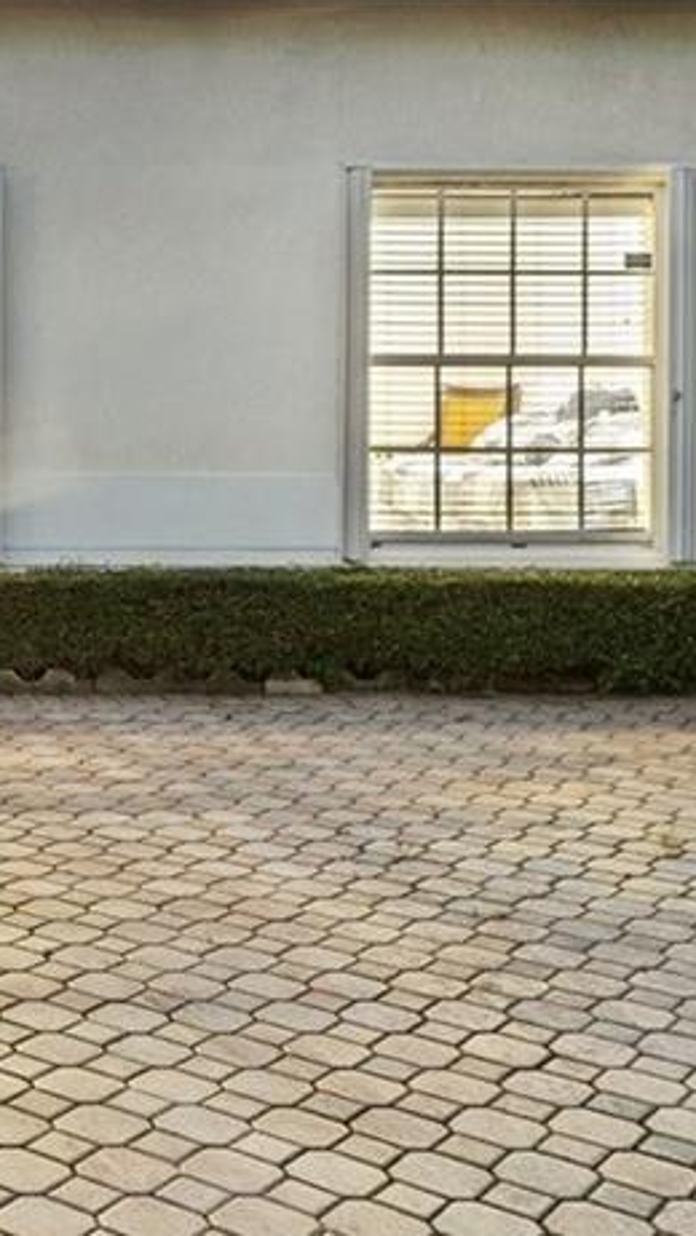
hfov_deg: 18.2
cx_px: -372
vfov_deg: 35.8
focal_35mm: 58
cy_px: 453
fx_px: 1902
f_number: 8
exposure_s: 8
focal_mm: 16
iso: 200
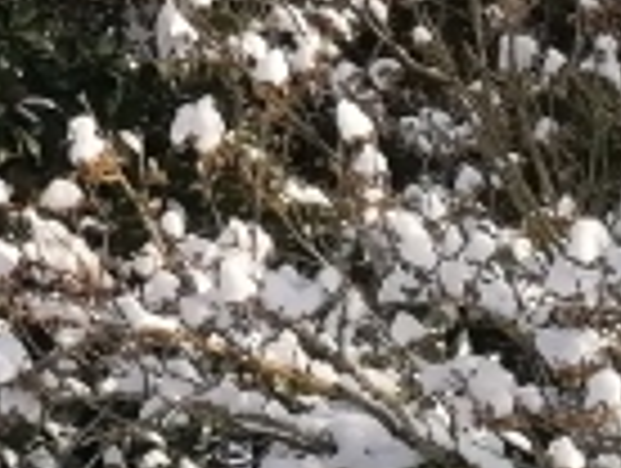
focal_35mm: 200
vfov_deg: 7.2
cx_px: -4
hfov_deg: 9.8
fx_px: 3594
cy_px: -374
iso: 50
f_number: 1.8
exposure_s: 1/906
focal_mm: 4.75
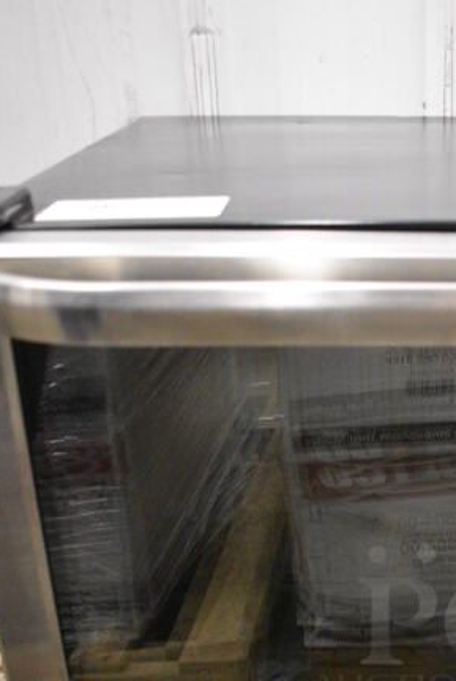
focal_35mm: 57
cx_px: 475
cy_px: 619
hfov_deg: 22.7
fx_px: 1080
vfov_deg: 33.1
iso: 4000
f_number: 3.5
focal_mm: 18
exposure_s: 1/125
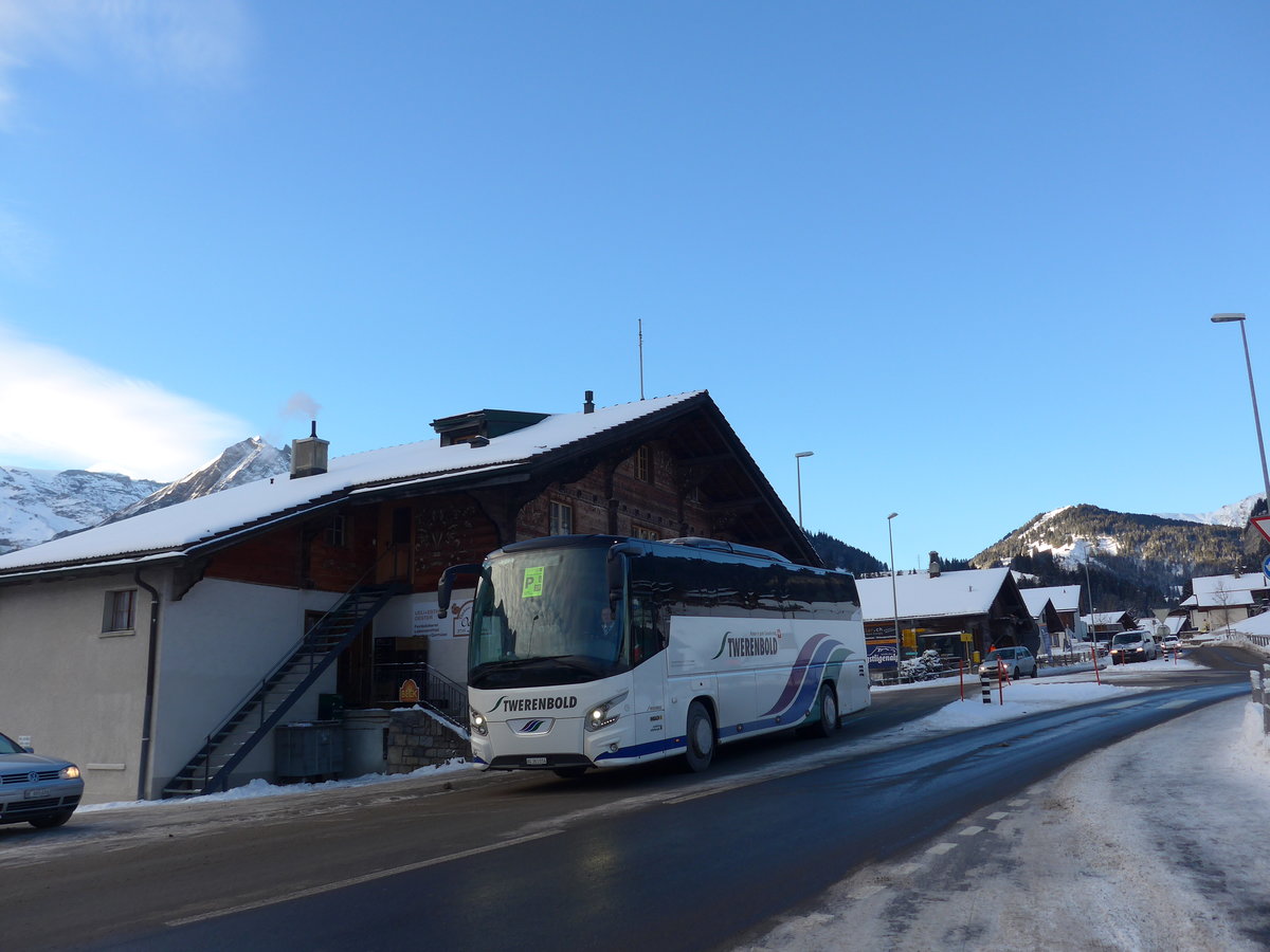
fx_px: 1064
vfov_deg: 48.2
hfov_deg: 61.7
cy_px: 476
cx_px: 635
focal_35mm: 29
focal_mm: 6
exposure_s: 1/500
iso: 80
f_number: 2.8
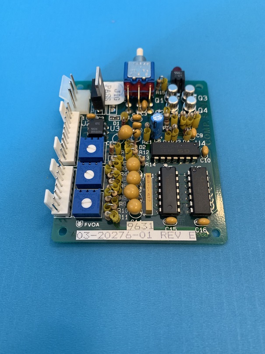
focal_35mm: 26
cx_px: 132
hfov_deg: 53.1
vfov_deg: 67.3
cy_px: 177
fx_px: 265
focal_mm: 4.25
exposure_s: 1/50
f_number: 1.8
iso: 320
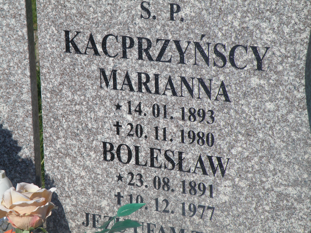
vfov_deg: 11.5
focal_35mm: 129
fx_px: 1159
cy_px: 116
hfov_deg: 15.3
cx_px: 156
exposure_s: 1/640
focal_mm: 22.87
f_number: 5.6
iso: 64
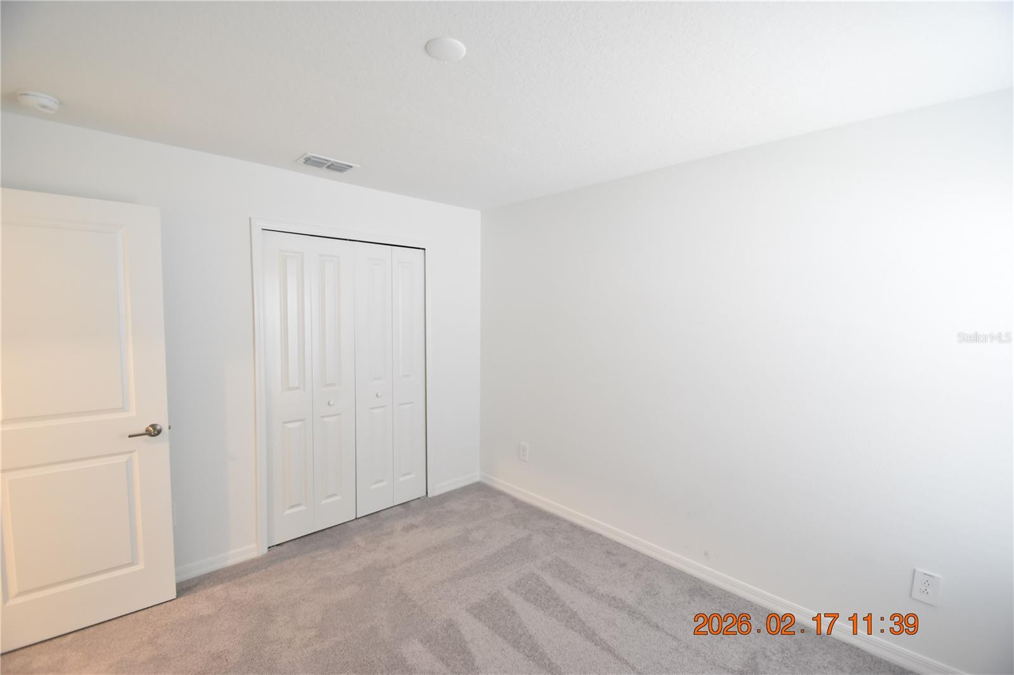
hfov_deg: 100.4
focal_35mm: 15
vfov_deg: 77.3
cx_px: 507
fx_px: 422
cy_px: 338
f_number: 3.5
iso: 800
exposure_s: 1/30
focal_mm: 10
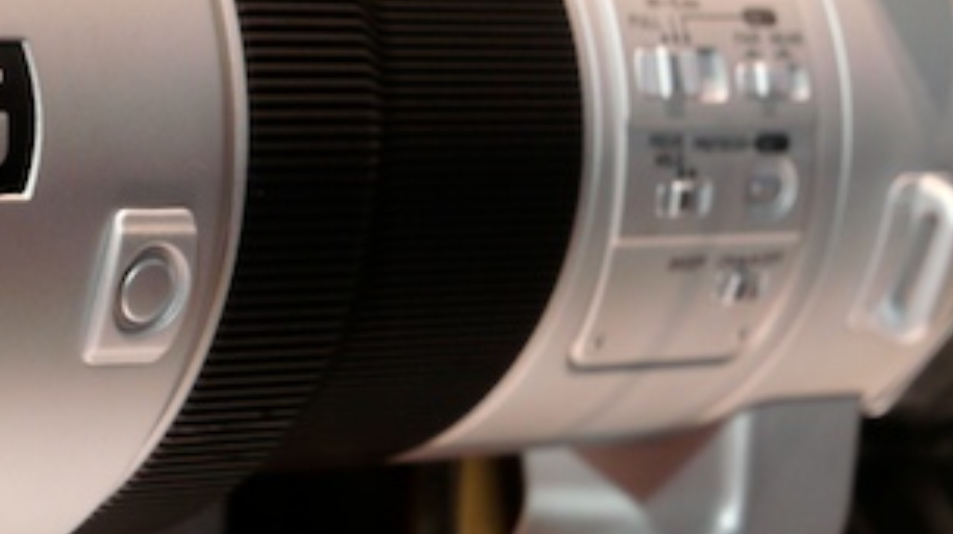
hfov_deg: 10.4
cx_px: -66
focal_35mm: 206
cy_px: 175
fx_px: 5201
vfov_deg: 5.9
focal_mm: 36
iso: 400
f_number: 5.6
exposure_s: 1/60
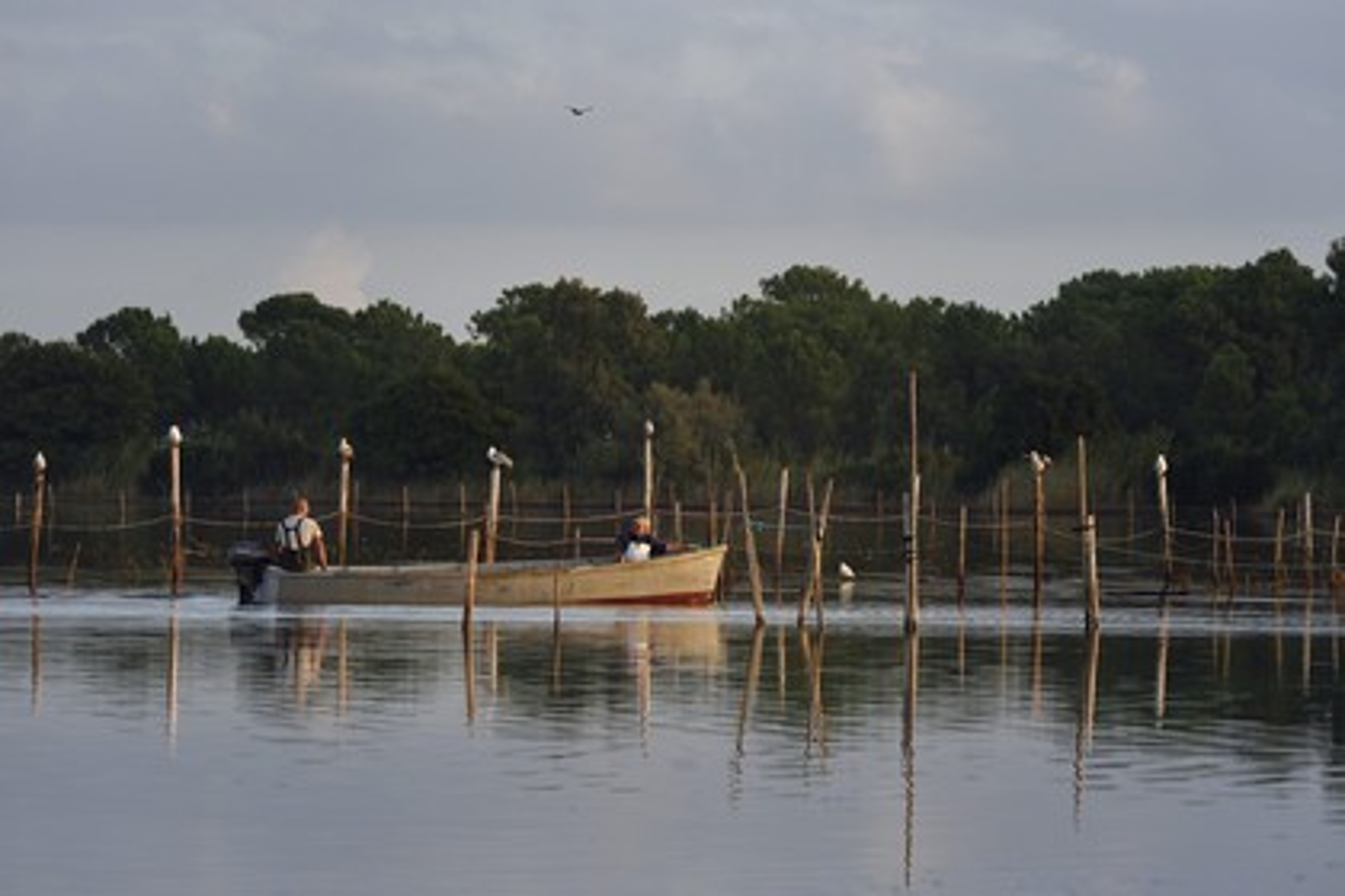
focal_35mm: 280
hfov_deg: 7.4
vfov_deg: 4.9
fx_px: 10460
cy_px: 448
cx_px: 672
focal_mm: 280
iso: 400
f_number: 8
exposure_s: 1/320
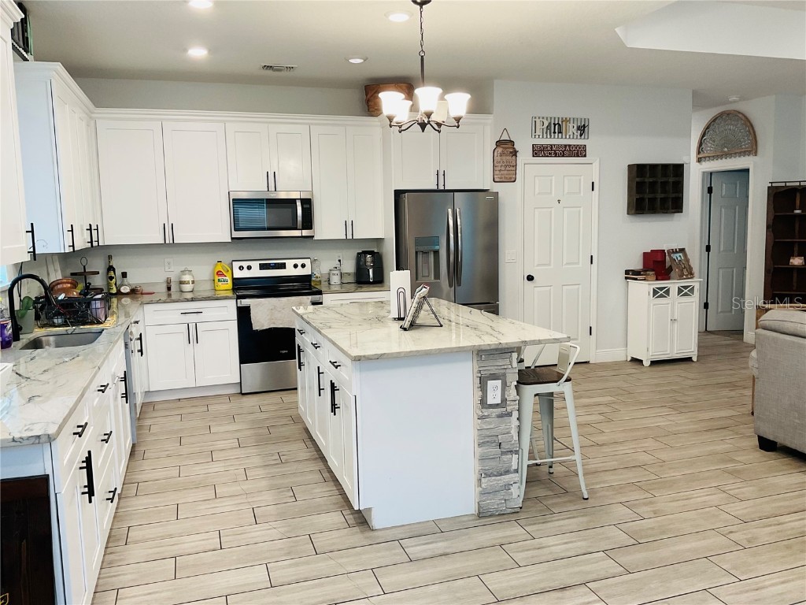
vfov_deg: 48.2
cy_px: 302
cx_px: 403
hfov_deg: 61.7
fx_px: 675
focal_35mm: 29
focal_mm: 3
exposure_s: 1/60
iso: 50
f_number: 1.8
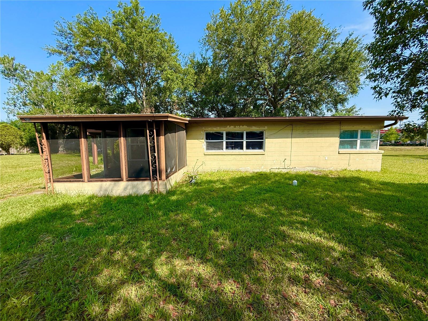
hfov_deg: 102.1
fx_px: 173
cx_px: 214
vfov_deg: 85.7
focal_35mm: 14
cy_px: 160
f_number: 2.2
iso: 50
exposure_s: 1/1167
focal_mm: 2.22
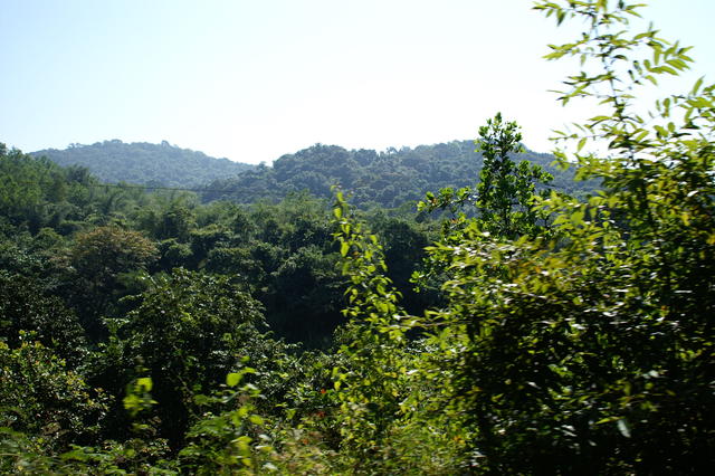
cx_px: 358
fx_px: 715
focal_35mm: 36
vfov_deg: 36.8
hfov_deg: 53.2
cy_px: 238
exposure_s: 1/1000
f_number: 5
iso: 100
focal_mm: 24
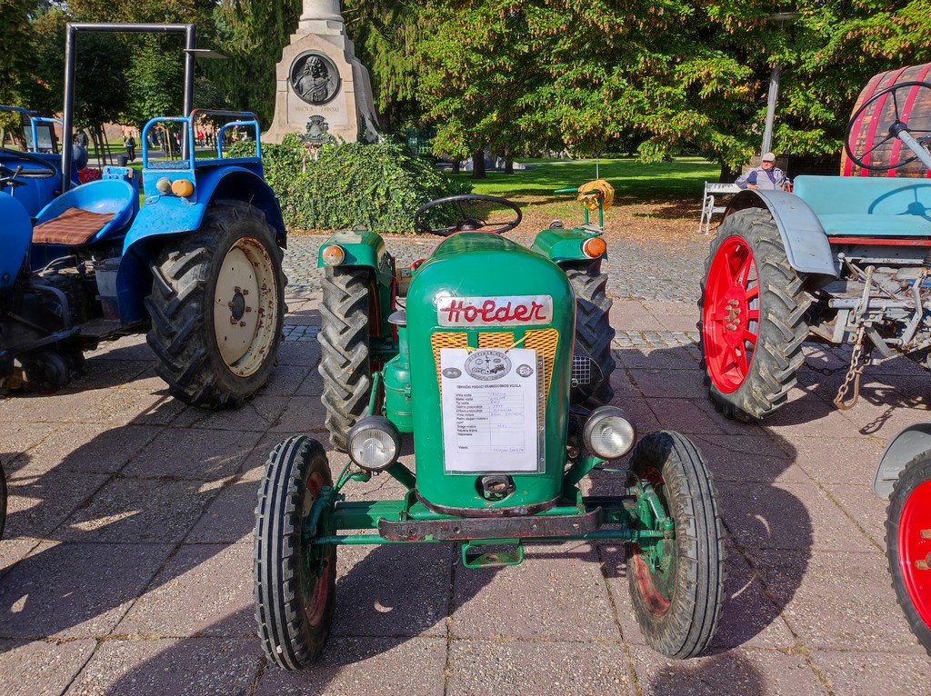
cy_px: 348
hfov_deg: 69.4
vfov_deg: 54.8
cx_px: 466
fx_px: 672
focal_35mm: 25
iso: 50
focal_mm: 4.7
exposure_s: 1/196
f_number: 1.79
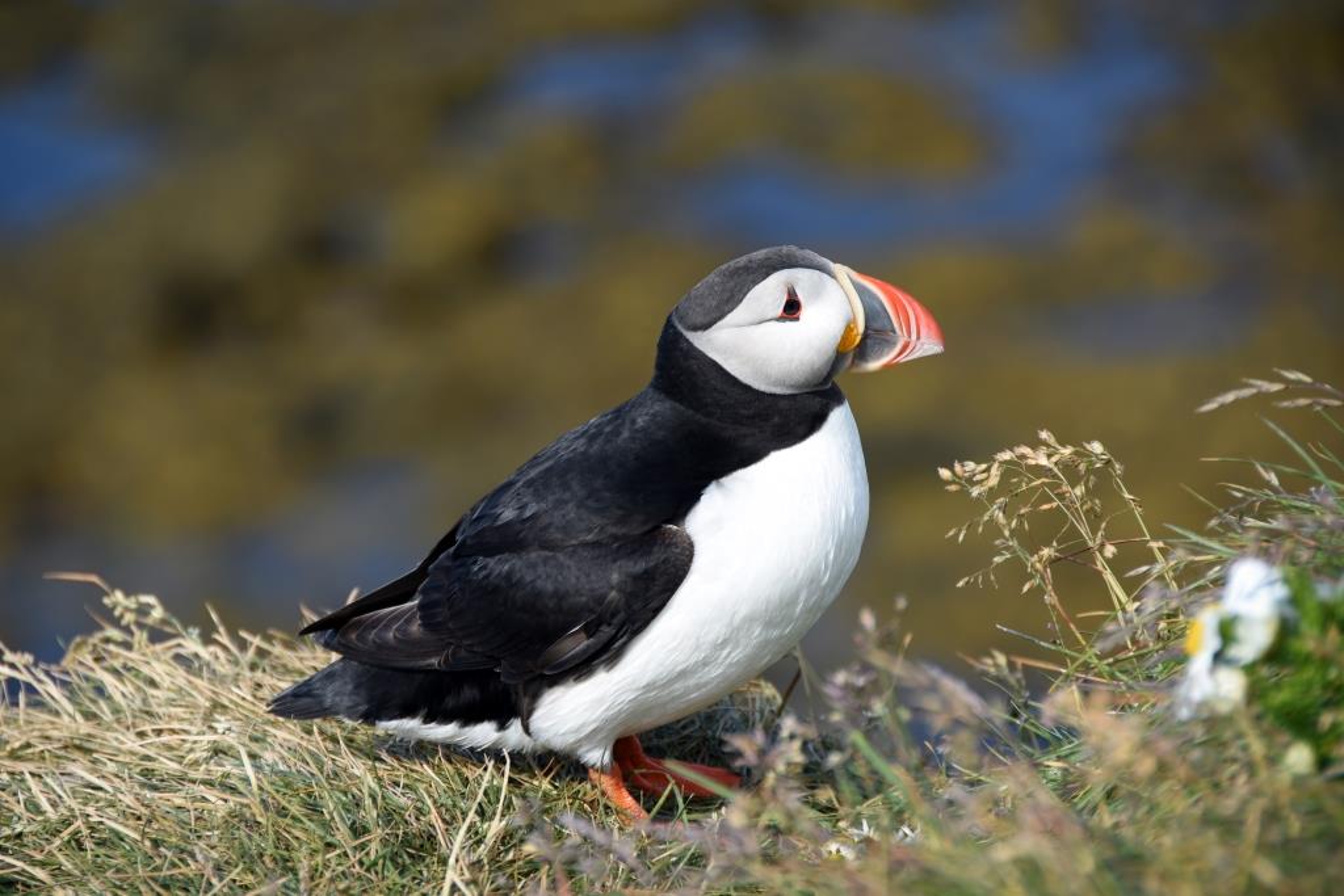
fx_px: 11201
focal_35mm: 300
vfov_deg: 4.6
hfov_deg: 6.9
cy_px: 448
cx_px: 672
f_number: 5.6
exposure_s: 1/320
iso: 100
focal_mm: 200
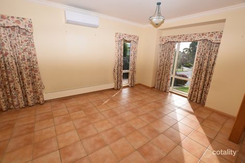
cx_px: 122
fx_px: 102
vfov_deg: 77.3
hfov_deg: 100.4
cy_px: 82
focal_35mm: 15
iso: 100
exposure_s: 1/125
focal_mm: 10
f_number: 5.6
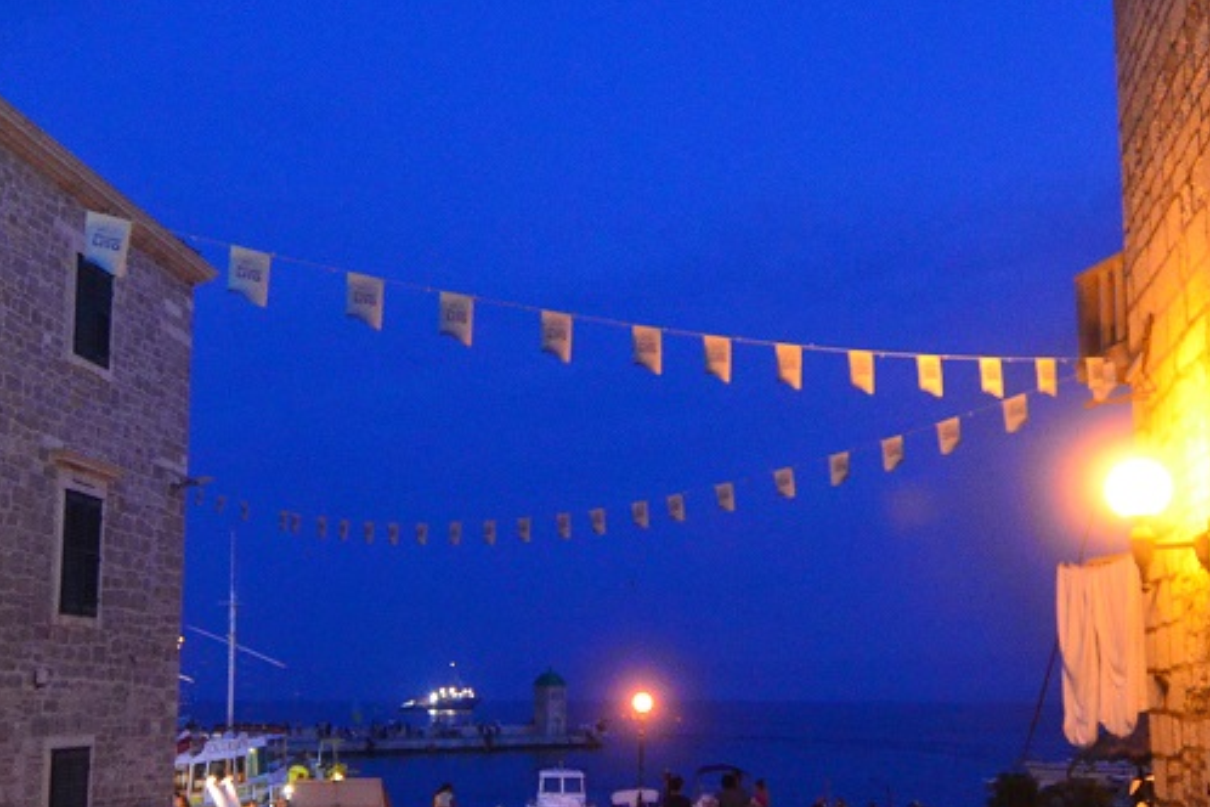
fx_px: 1210
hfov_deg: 53.1
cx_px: 616
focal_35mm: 36
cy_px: 512
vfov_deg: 36.6
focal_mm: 12
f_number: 5.6
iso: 3600
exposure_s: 1/30
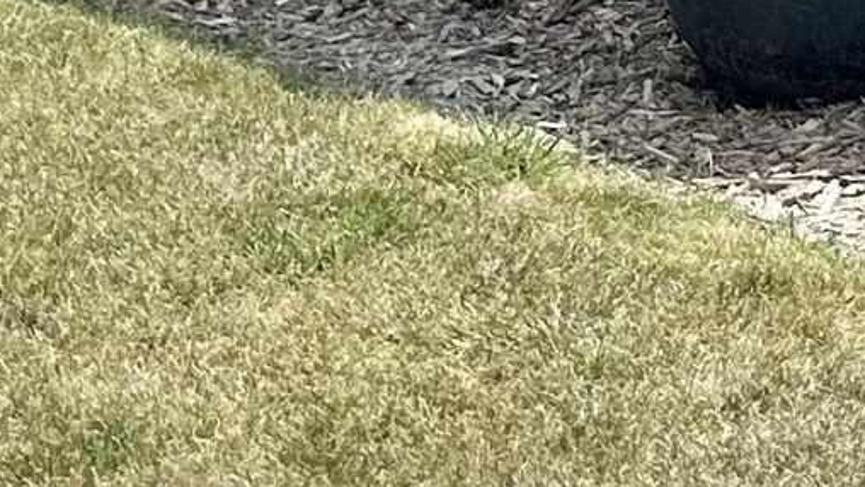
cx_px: 1200
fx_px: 3625
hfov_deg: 13.0
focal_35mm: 158
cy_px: -1023
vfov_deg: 6.9
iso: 80
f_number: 1.78
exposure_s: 1/5263
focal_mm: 6.86
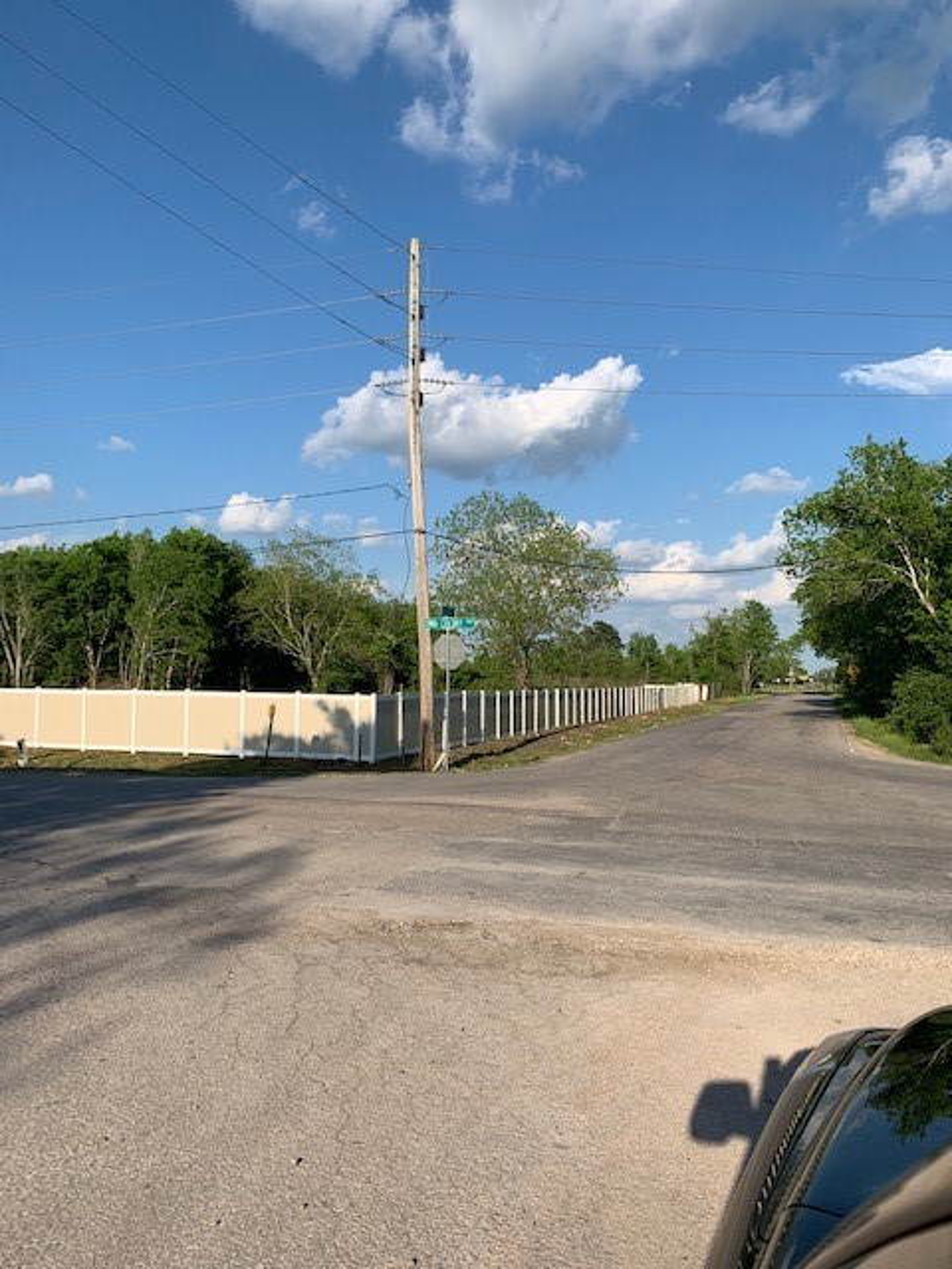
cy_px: 634
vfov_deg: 67.3
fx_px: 953
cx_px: 476
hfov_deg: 53.1
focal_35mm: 26
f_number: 1.8
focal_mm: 4.25
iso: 25
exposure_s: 1/2481
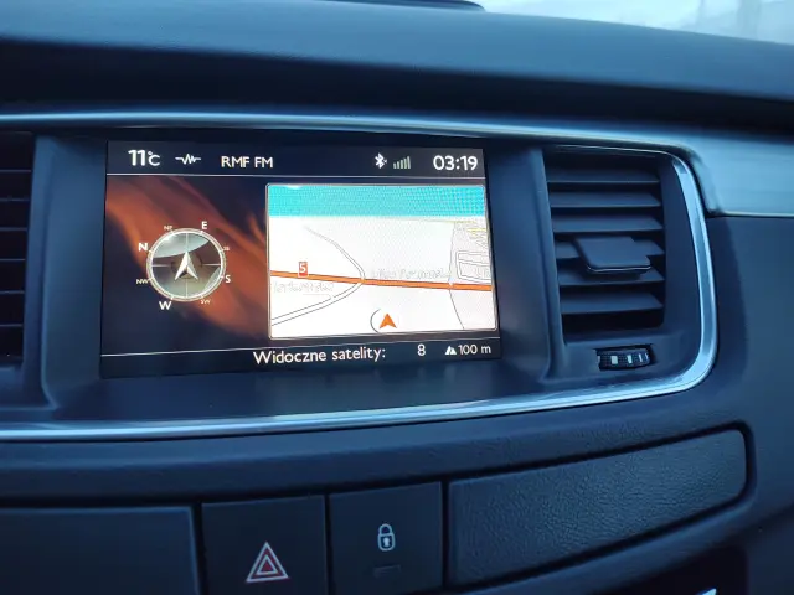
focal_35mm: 23
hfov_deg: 73.9
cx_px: 397
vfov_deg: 58.9
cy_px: 298
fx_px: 528
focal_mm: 5.56
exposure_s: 1/50
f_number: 1.8
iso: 255
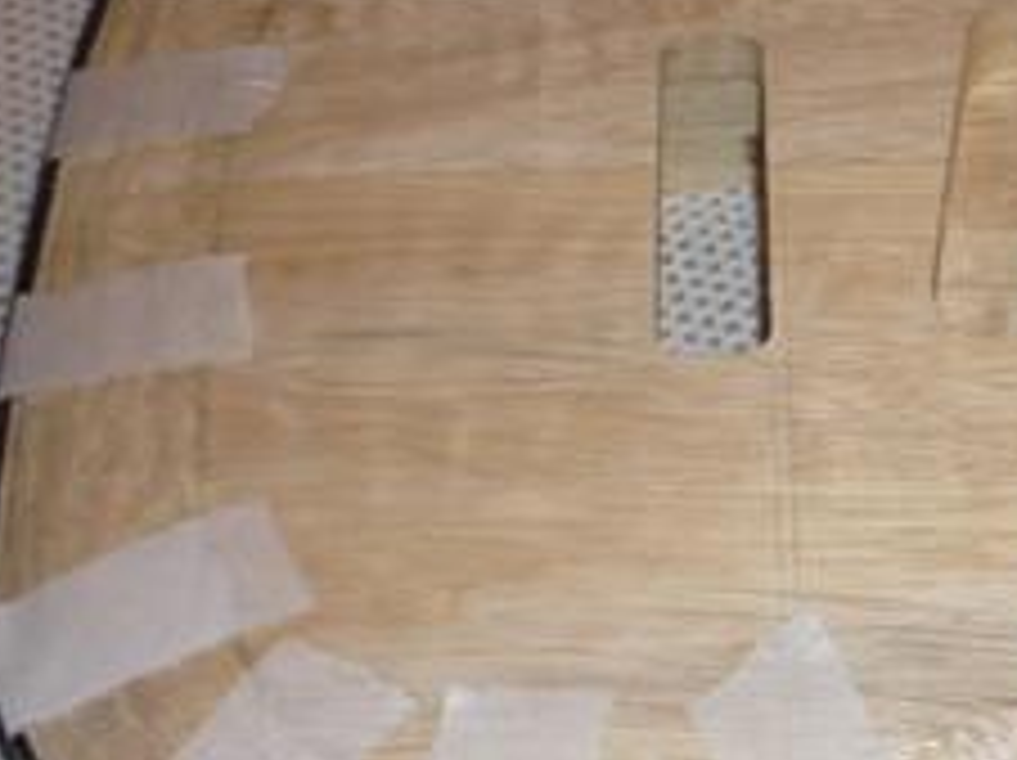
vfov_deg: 17.3
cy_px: 265
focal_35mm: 85
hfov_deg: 22.0
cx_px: 1080
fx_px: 2495
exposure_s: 1/30
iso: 100
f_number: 3.3
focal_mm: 5.2
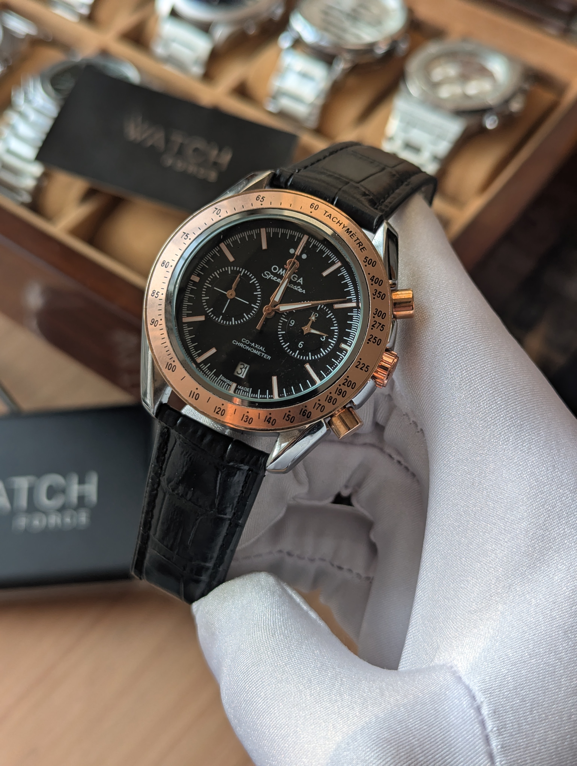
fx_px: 1064
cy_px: 383
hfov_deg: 30.3
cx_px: 288
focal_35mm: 48
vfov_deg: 39.6
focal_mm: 6.81
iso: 47
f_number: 1.85
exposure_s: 1/319
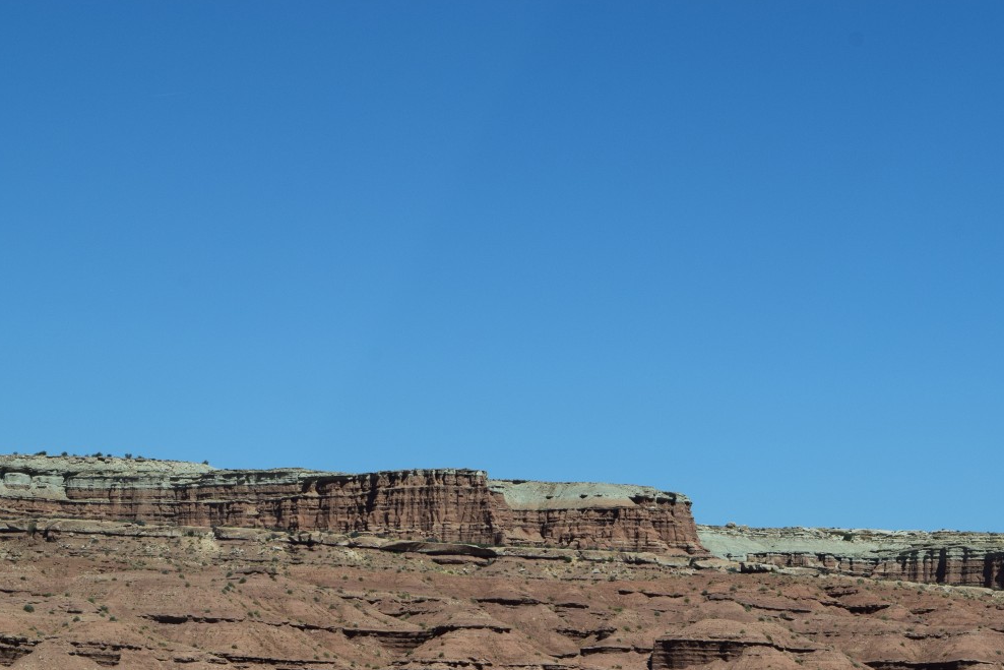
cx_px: 609
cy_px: 413
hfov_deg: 18.1
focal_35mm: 113
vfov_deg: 12.2
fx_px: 3143
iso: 360
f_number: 11
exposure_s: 1/500
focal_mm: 55
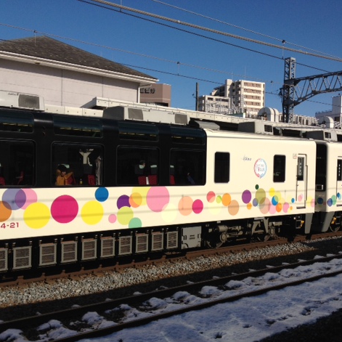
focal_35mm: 42
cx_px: 193
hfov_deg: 40.0
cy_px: 174
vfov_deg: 40.0
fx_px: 469
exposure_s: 1/3247
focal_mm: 4.28
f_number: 2.4
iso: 64
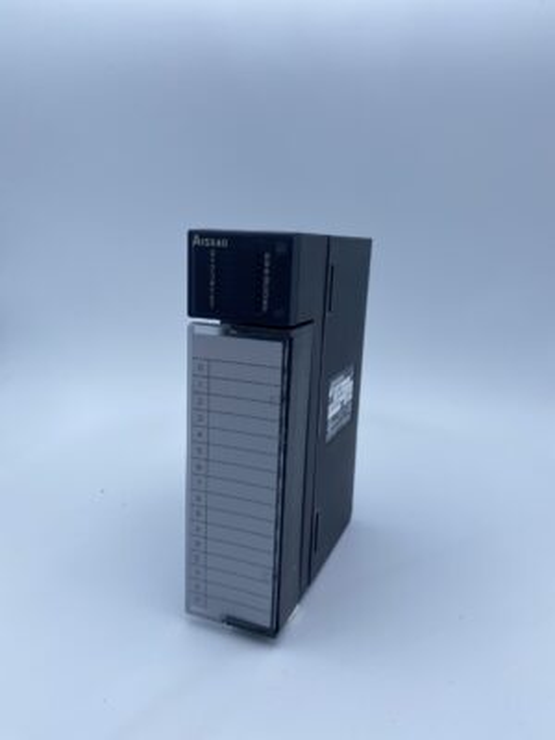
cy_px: 370
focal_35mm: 26
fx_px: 556
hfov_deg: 53.1
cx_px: 278
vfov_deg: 67.3
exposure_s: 1/1272
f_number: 1.8
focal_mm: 4.25
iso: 32
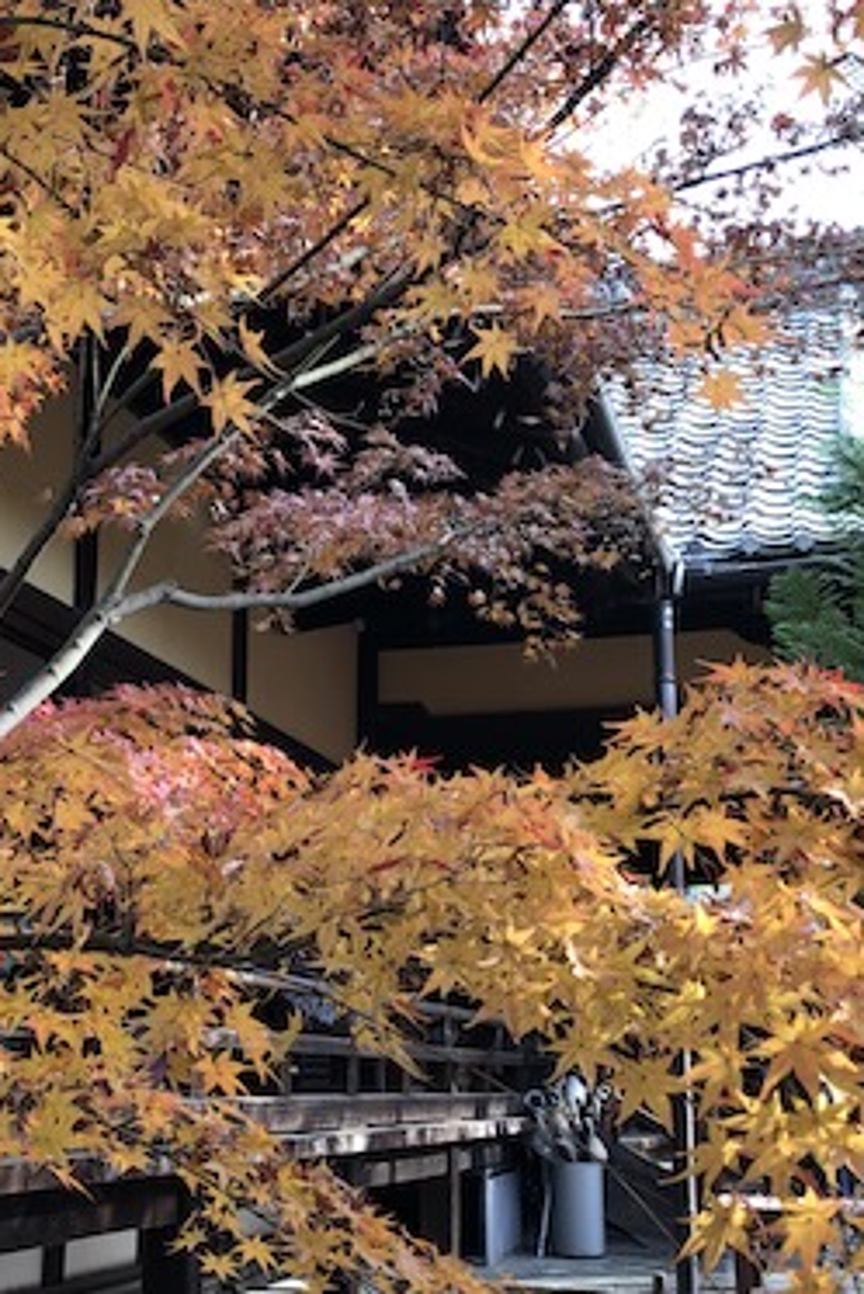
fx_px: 1798
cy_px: 663
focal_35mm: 50
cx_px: 267
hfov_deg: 26.8
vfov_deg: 39.6
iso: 25
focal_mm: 3.99
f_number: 1.8
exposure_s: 1/120
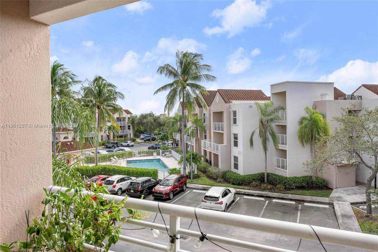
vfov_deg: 53.1
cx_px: 189
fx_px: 252
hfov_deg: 73.8
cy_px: 126
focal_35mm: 24
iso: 125
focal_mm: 24
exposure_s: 1/50
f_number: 8
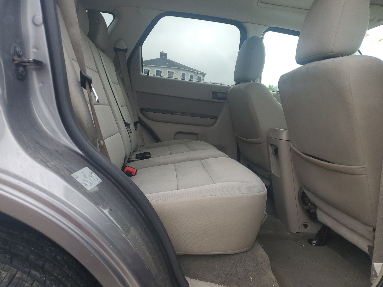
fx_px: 288
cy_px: 144
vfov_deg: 53.1
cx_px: 192
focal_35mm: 26
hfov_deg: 67.3
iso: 50
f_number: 1.5
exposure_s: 1/588
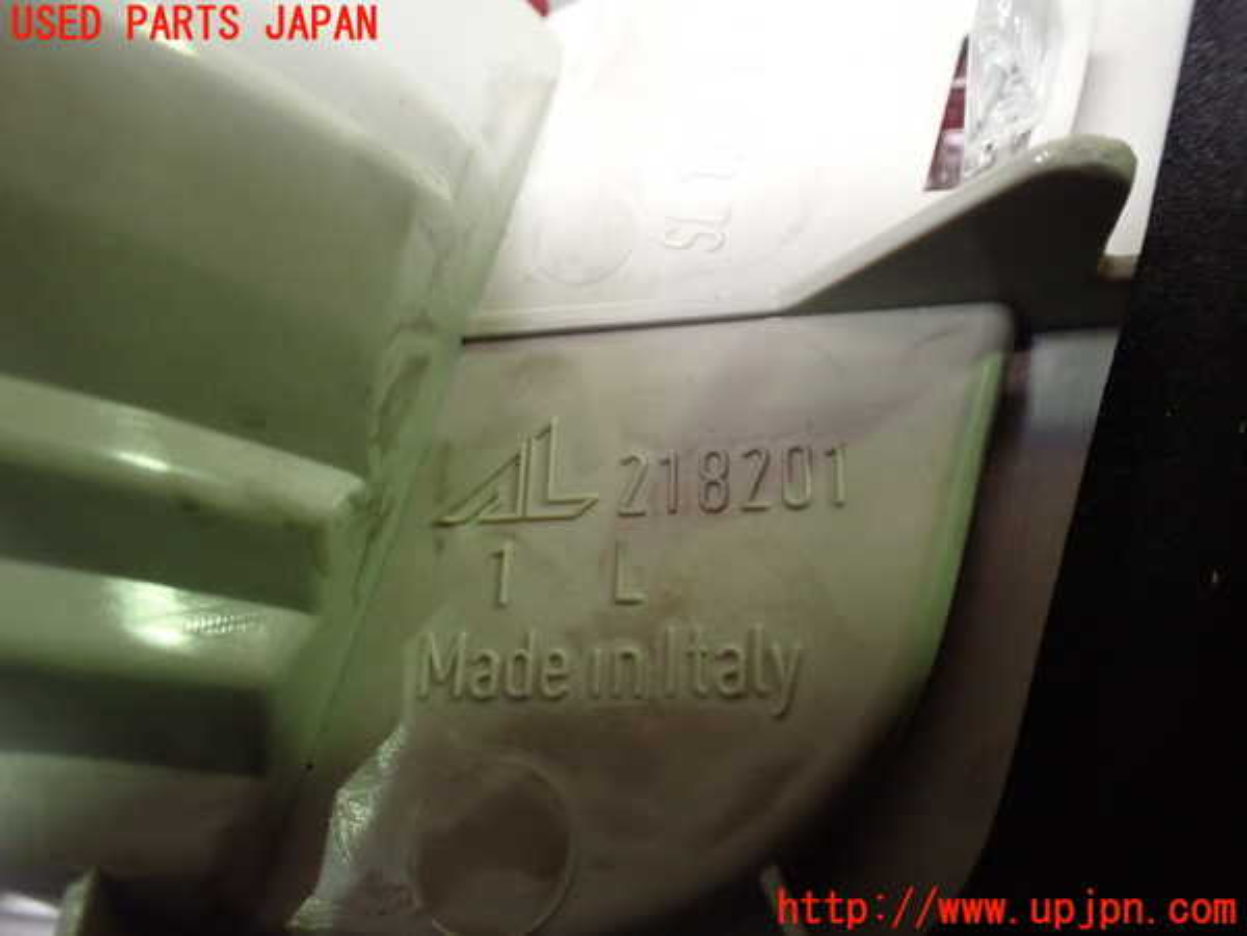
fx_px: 1081
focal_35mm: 30
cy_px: 468
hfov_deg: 60.0
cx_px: 624
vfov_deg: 46.8
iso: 800
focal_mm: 5.4
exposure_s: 1/80
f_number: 2.3
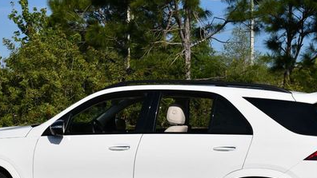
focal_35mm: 95
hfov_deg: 22.4
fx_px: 799
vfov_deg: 12.7
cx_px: 156
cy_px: 118
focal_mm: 28
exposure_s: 1/400
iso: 100
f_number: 10
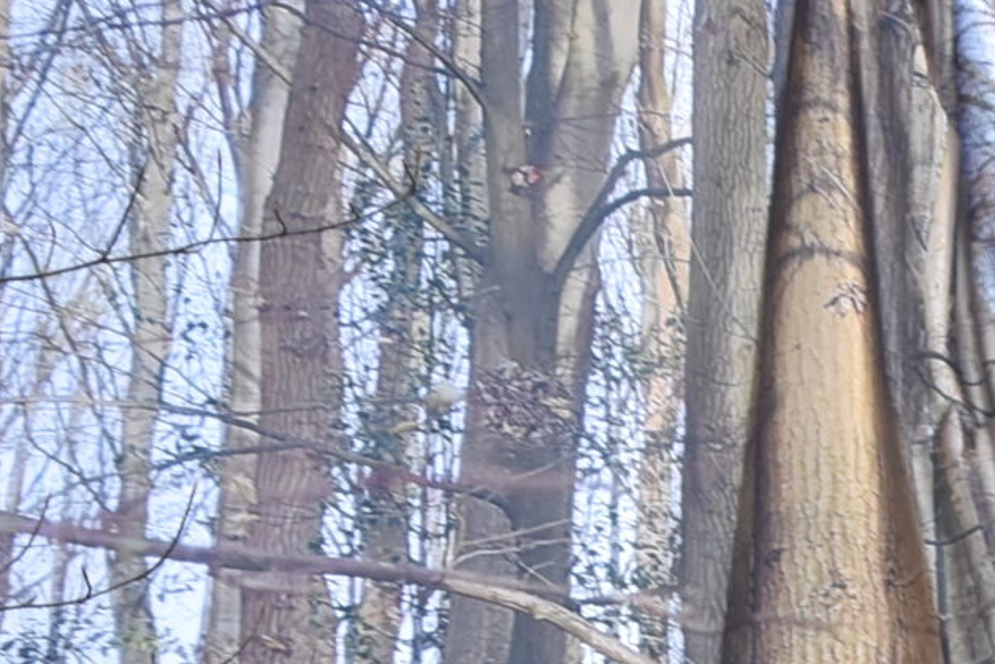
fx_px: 5917
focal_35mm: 214
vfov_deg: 6.3
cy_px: 1284
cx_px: 1426
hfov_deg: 9.4
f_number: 5.6
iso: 400
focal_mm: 35
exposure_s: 1/125
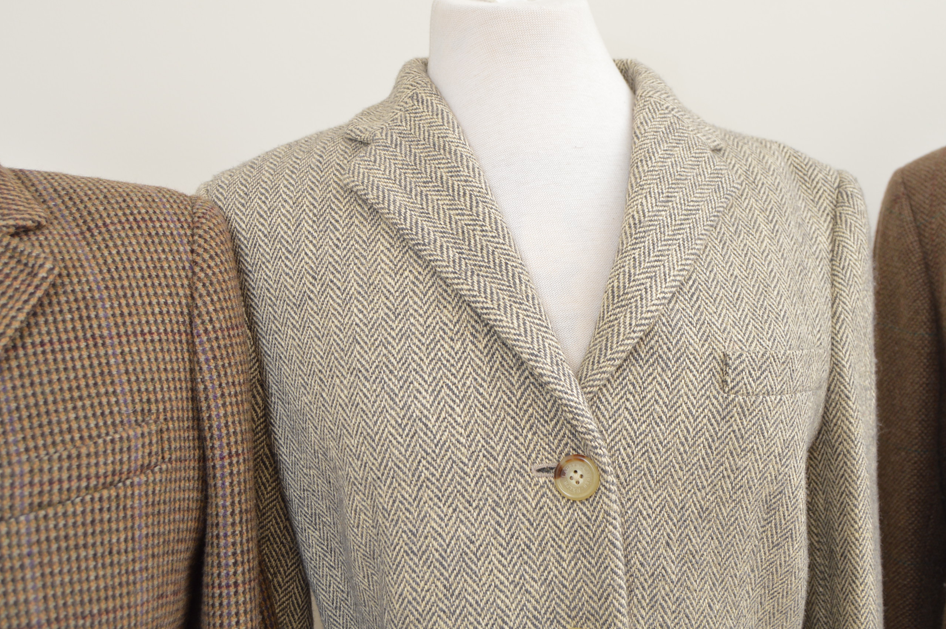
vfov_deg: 32.9
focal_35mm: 41
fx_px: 1066
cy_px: 292
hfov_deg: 47.7
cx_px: 542
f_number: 5
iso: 200
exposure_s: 1/100
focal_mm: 23
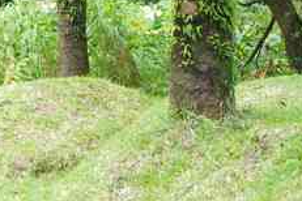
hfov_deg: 9.5
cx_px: -107
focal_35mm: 212
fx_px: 1778
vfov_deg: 6.4
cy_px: -136
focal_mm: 32.5
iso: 800
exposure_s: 1/60
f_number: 6.3
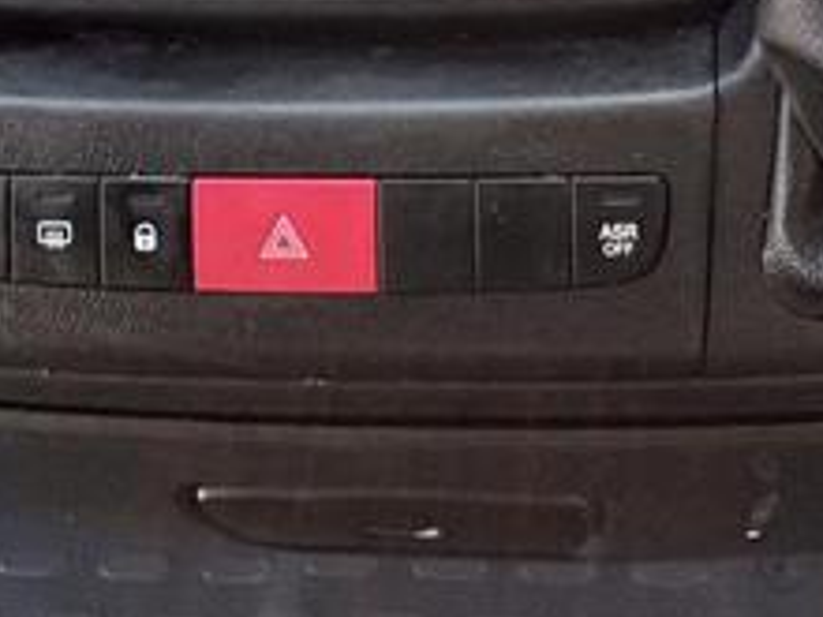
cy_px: -325
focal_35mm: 57
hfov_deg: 33.4
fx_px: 1355
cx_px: 557
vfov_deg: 21.3
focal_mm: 2.22
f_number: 2.2
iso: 125
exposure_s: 1/122
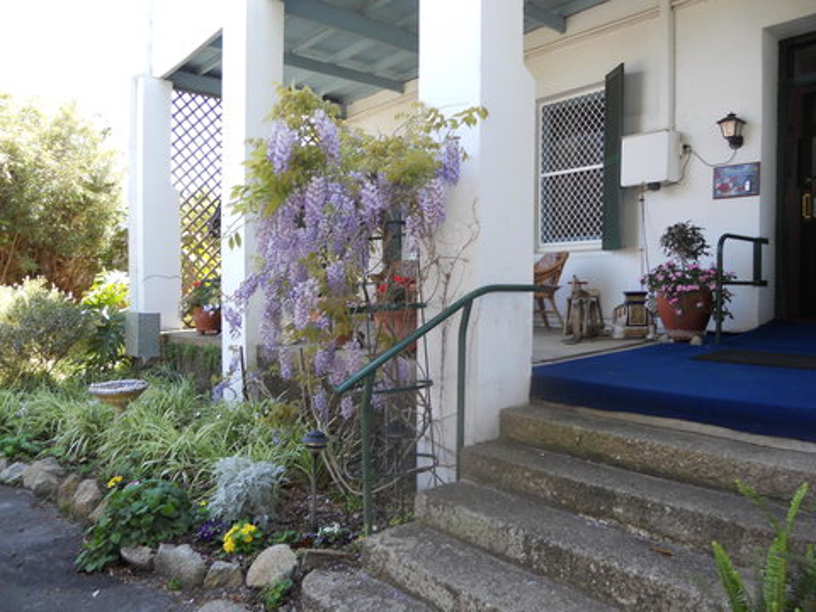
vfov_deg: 51.4
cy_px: 306
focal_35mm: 27
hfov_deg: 65.3
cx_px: 408
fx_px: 636
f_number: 3.2
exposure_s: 1/60
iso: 80
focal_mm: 4.9
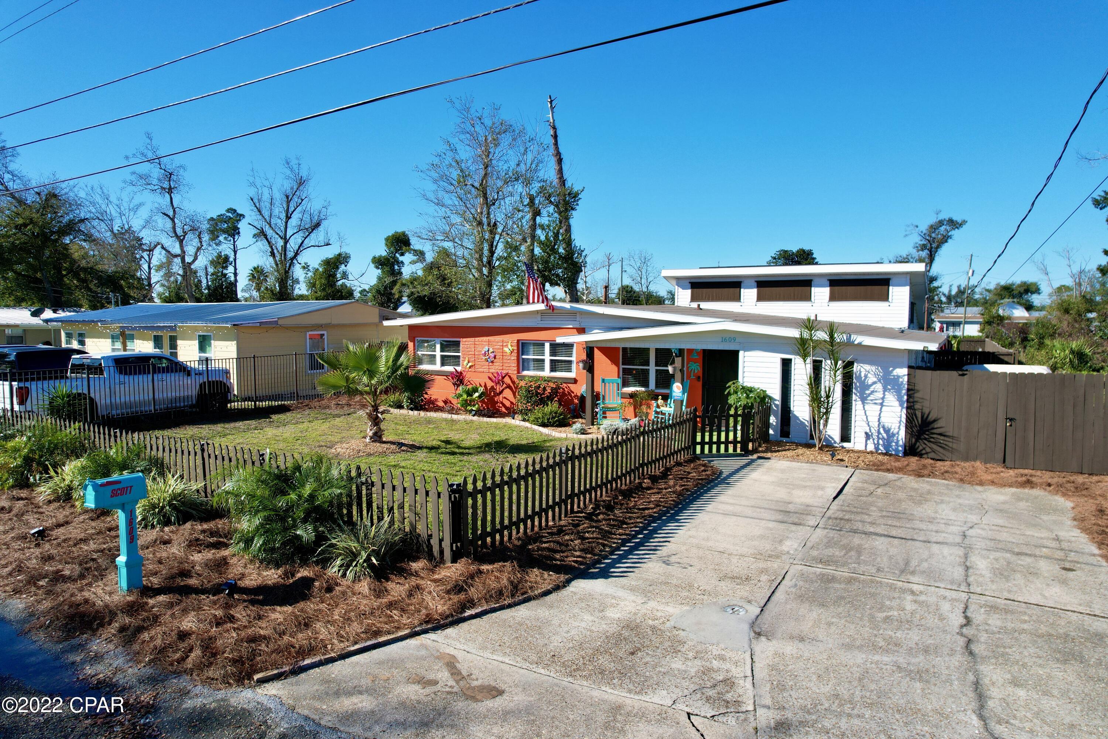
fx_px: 677
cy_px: 370
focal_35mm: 22
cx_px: 554
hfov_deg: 78.6
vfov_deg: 57.2
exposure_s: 1/1500
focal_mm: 8.38
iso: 100
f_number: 2.8
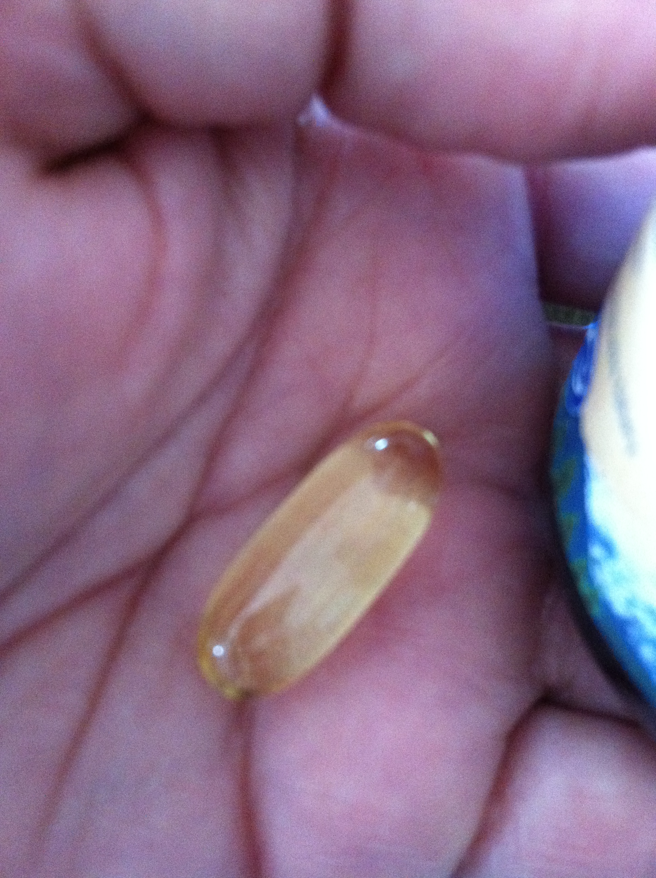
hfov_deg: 40.6
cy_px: 439
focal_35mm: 35
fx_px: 887
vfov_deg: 52.7
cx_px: 328
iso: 640
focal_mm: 3.85
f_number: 2.8
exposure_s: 1/15
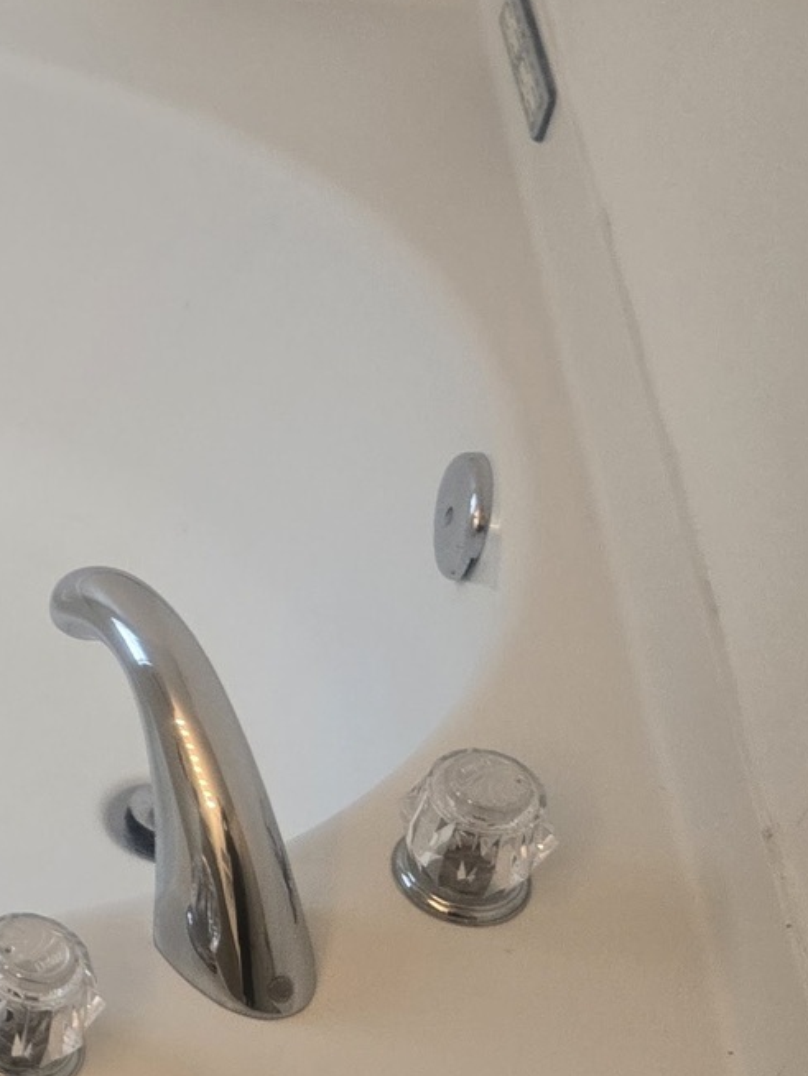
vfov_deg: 24.1
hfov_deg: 16.0
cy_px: 451
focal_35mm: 81
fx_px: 2519
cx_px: -564
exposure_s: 1/120
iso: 125
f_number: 1.8
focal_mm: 5.4
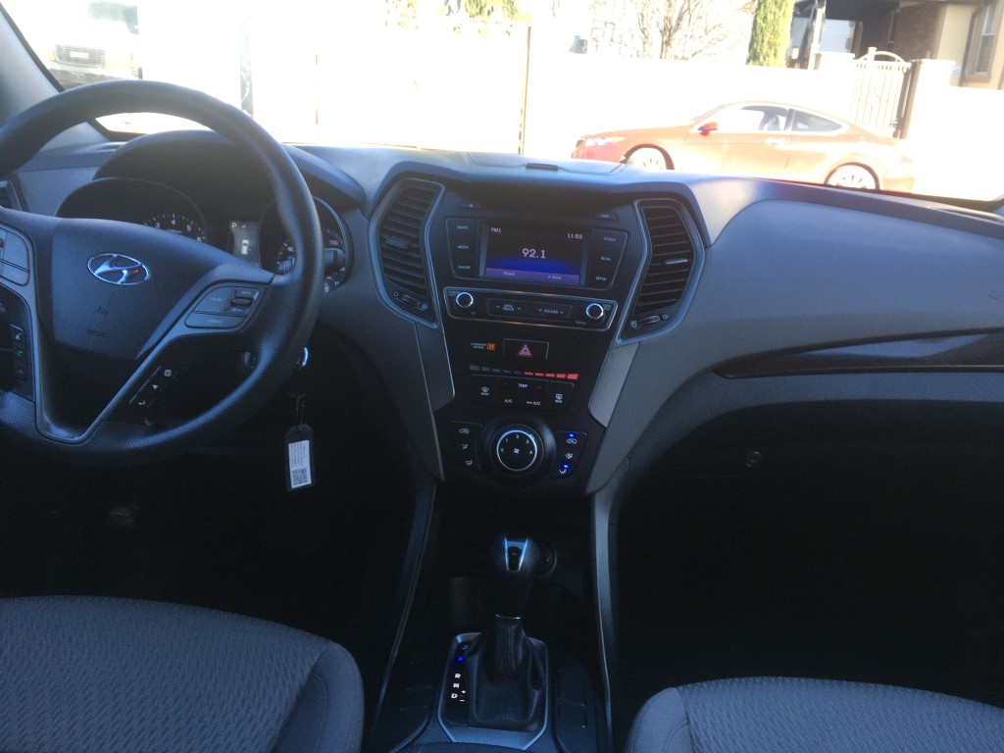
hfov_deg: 61.7
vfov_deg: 48.2
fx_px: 841
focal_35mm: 29
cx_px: 502
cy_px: 376
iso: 40
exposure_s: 1/120
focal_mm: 4.15
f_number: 2.2
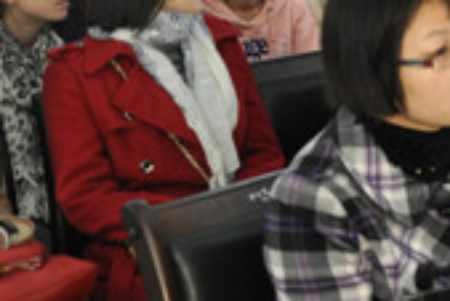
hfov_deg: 15.5
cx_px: 762
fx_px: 1464
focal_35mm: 117
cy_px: -112
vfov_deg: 11.4
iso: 800
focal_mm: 22
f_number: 3.8
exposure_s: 1/40
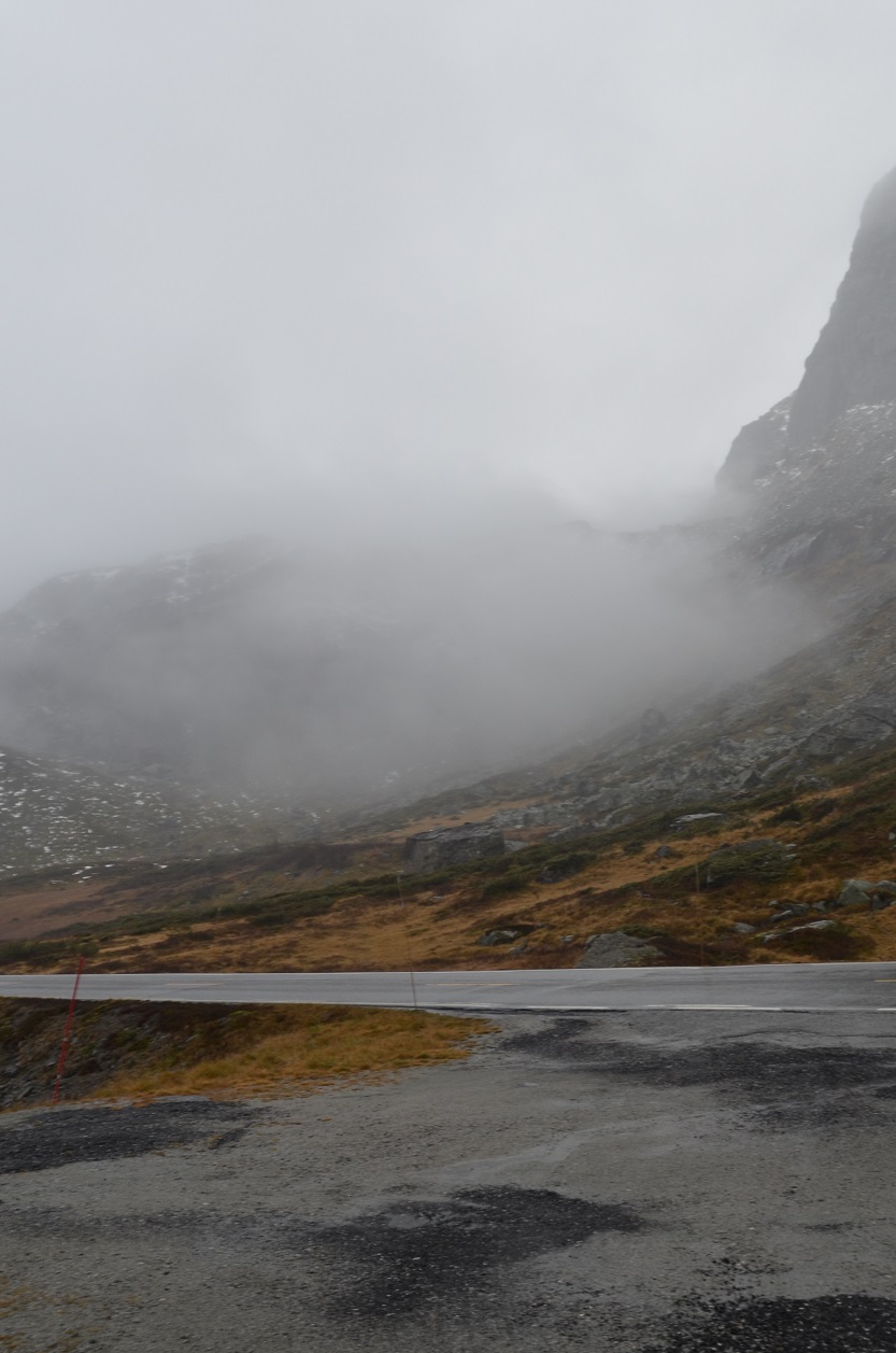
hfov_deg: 32.8
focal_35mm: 41
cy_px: 574
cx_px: 450
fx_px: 1521
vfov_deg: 47.8
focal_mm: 23
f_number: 5.6
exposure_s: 1/125
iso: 280
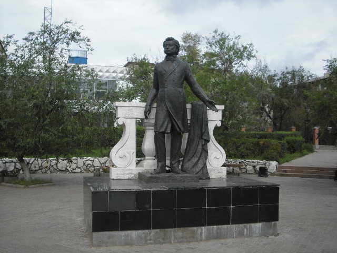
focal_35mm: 38
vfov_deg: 37.7
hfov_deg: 49.0
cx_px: 168
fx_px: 370
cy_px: 126
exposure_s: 1/250
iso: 64
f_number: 5.6
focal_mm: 6.2
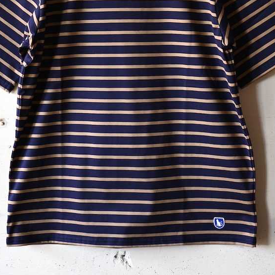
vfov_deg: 22.2
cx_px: 132
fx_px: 692
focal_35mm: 77
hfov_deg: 22.5
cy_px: 58
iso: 100
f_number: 2.8
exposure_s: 1/50
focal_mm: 28
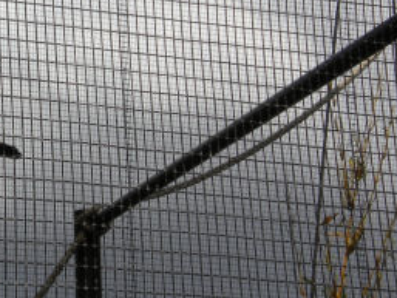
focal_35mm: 185
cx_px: 25
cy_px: 75
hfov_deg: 10.6
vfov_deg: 8.0
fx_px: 2123
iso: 80
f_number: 6.5
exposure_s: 1/659
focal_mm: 12.3
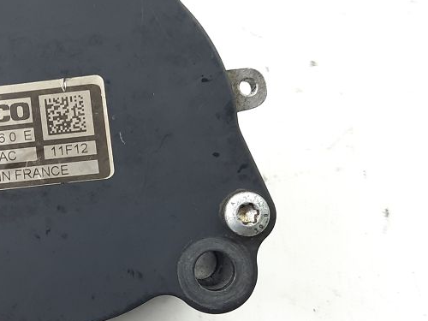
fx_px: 742
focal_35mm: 60
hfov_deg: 30.2
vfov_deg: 24.4
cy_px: 122
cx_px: 10
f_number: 2
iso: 100
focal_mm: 4.6
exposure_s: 1/50
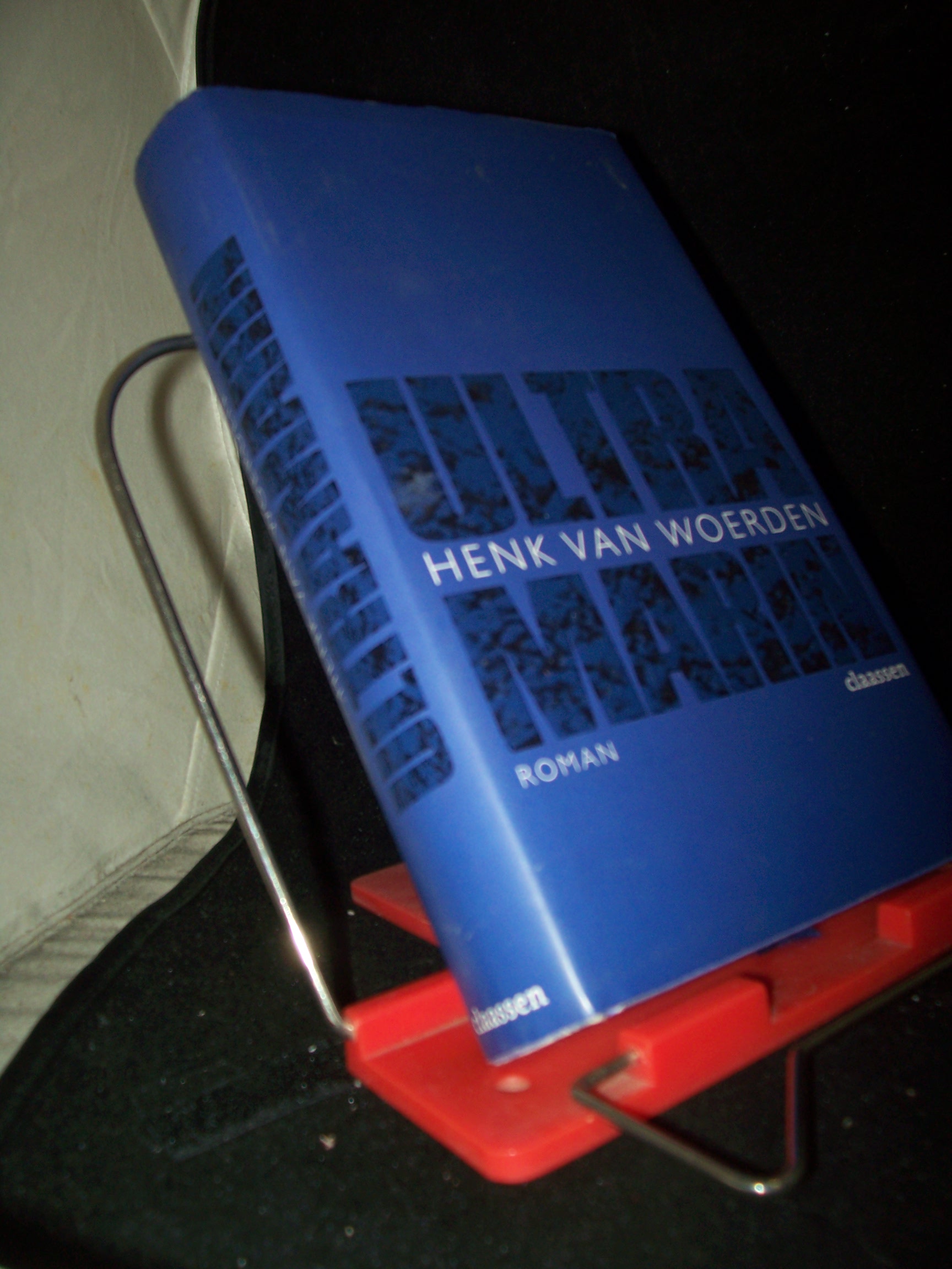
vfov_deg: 54.0
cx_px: 476
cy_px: 634
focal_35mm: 34
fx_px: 1247
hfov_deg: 41.8
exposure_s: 1/60
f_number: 2.7
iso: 80
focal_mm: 5.6
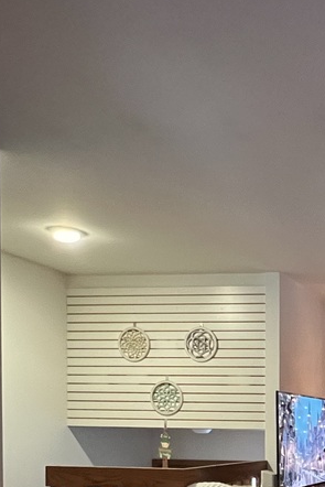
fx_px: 595
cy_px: 456
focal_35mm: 44
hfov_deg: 25.5
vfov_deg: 40.4
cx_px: 442
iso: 1000
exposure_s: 1/60
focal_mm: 1.57
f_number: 1.8
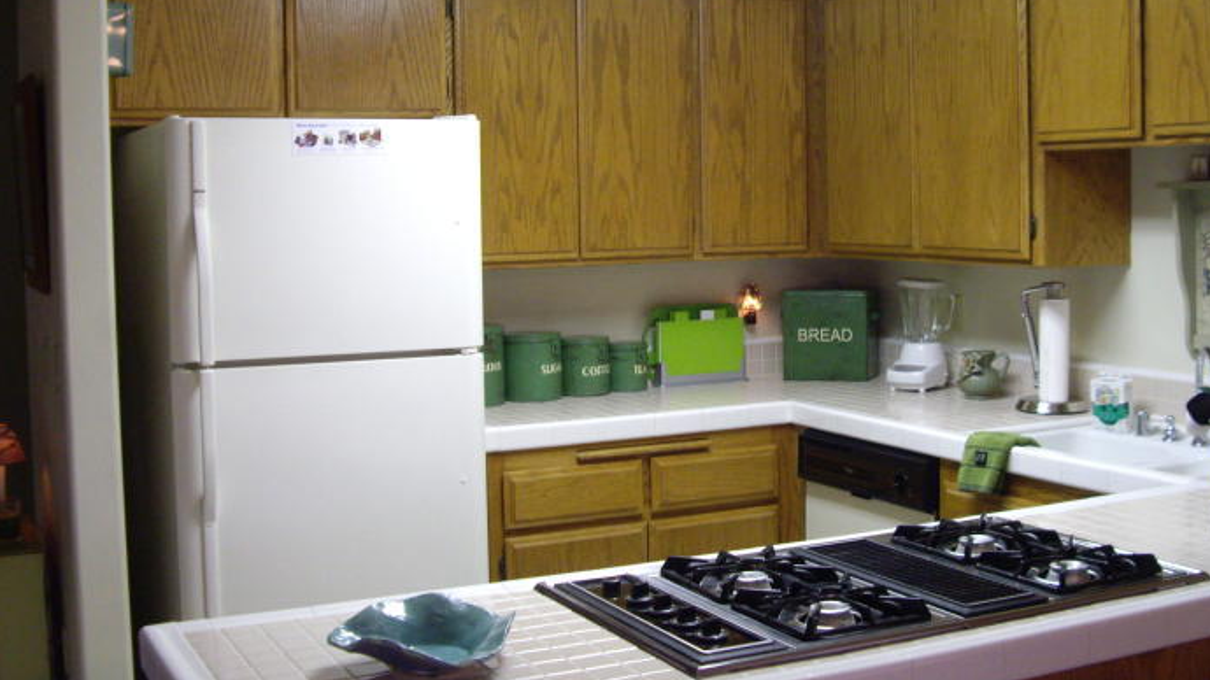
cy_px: 254
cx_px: 698
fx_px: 1540
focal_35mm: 48
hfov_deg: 42.8
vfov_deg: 24.8
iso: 400
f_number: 2.8
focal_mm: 7.9
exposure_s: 1/50
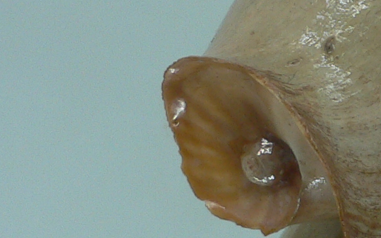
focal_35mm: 128
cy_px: 34
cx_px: 519
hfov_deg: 15.4
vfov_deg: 10.2
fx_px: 1329
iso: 80
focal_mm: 4.6
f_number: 2.8
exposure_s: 1/60
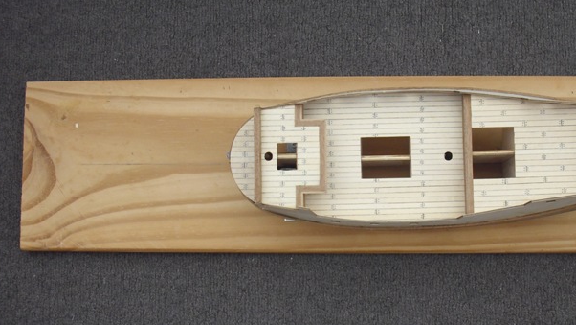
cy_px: 176
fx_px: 840
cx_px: 370
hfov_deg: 37.5
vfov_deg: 21.8
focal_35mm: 55
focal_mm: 6.2
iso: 100
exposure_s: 1/60
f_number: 2.8
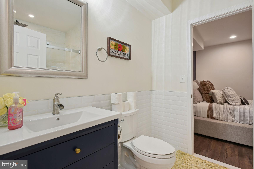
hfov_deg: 93.3
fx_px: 120
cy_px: 84
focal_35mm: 17
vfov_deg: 70.4
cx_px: 127
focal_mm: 17
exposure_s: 1/8
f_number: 8
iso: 200
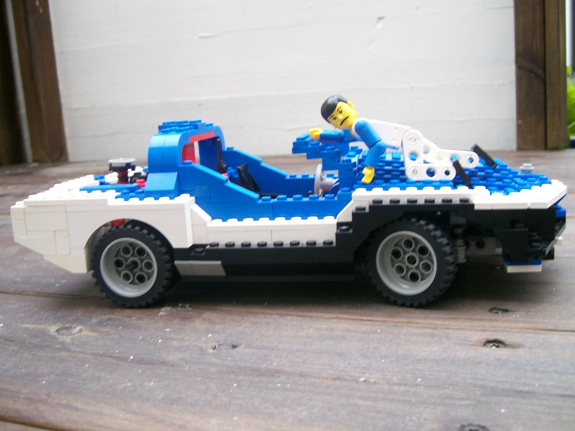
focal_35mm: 35
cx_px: 288
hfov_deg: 52.6
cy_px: 216
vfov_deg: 40.7
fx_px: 581
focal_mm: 5.8
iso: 80
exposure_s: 1/36.4
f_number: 2.8
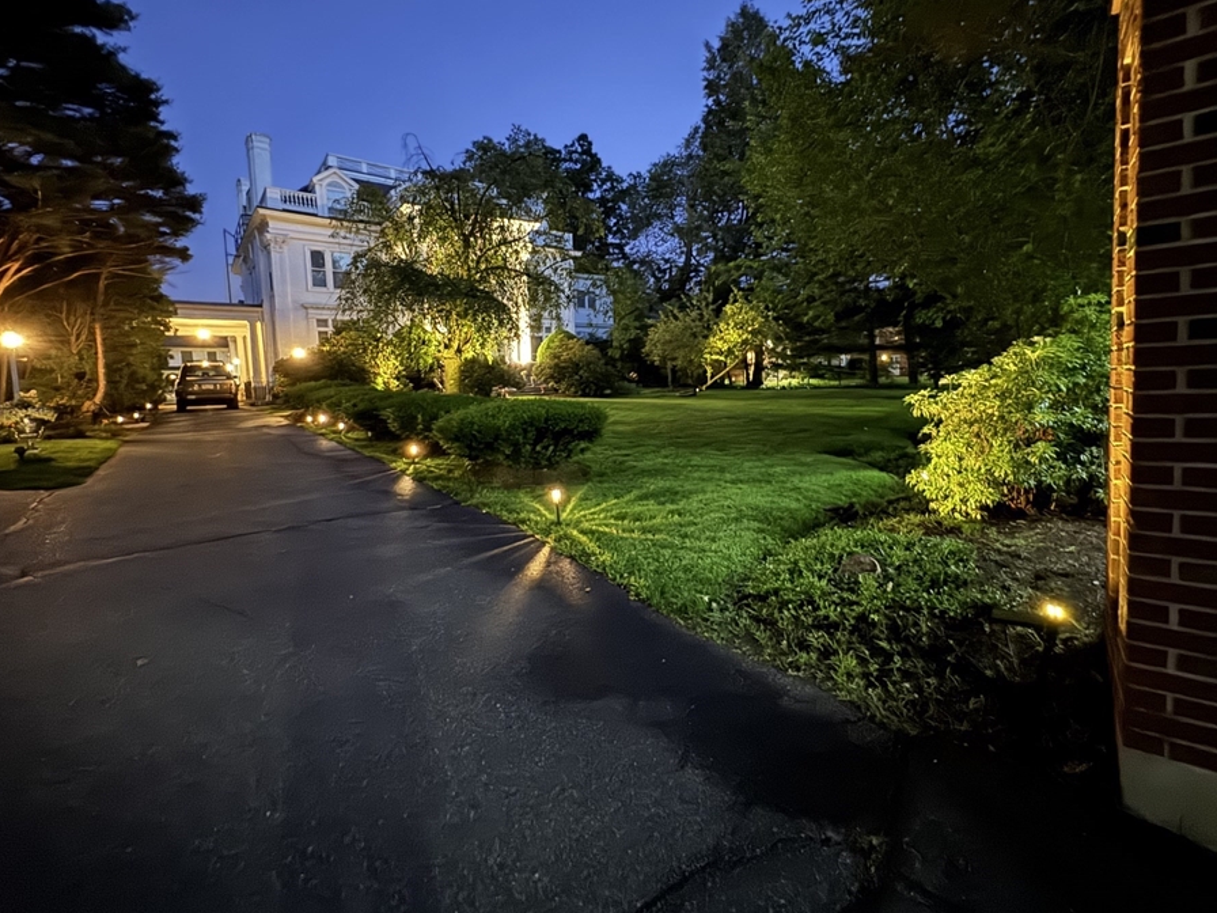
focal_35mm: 16
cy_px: 424
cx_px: 633
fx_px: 563
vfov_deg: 78.0
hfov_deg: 94.4
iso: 2000
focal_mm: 2.22
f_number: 2.2
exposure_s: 1/4
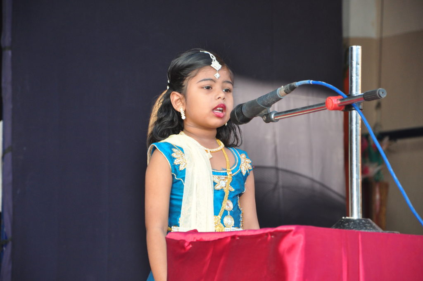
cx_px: 212
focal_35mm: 158
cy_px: 140
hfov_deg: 13.1
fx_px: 1848
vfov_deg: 8.7
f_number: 6.3
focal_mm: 105
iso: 500
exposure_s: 1/125
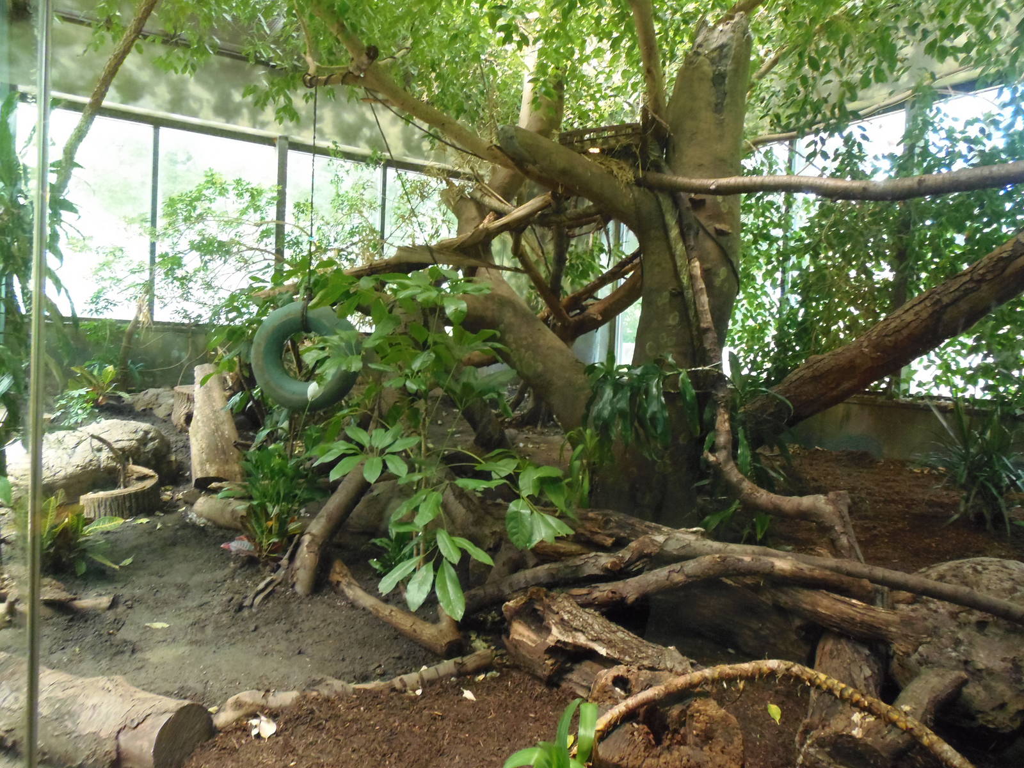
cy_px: 384
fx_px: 710
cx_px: 512
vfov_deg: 56.8
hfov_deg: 71.6
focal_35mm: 24
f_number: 2.9
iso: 320
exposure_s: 1/30
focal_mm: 4.3
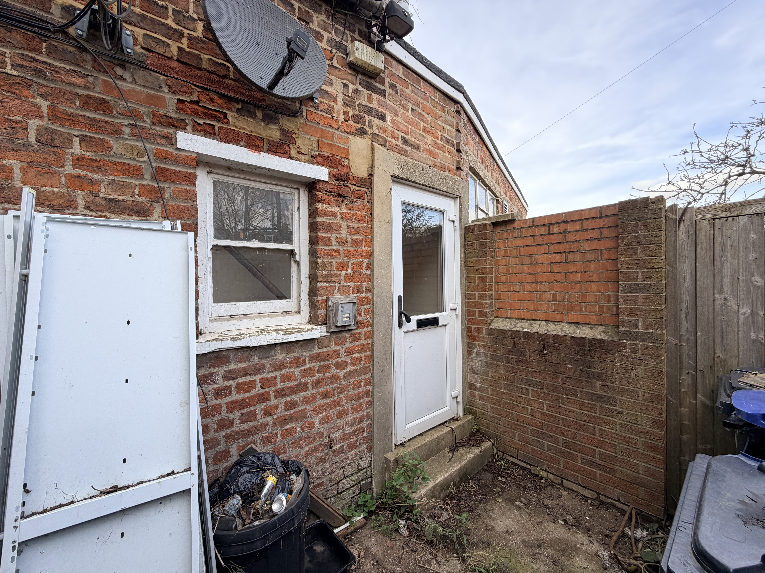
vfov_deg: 85.7
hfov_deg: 102.1
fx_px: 309
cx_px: 382
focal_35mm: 14
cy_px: 286
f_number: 2.2
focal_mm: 2.22
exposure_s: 1/357
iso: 50
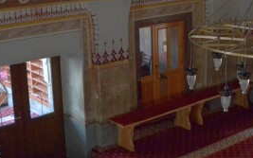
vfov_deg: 18.0
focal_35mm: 72
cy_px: 45
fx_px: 497
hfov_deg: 26.3
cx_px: 280
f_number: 5.6
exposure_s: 1/125
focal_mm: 18
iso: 4000
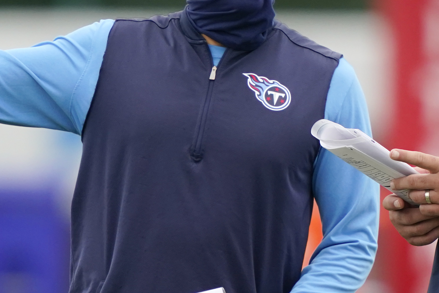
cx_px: 272
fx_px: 24692
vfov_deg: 0.7
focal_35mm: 2025
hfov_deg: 1.0
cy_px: 143
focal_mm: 800
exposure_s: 1/2500
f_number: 5.6
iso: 1600
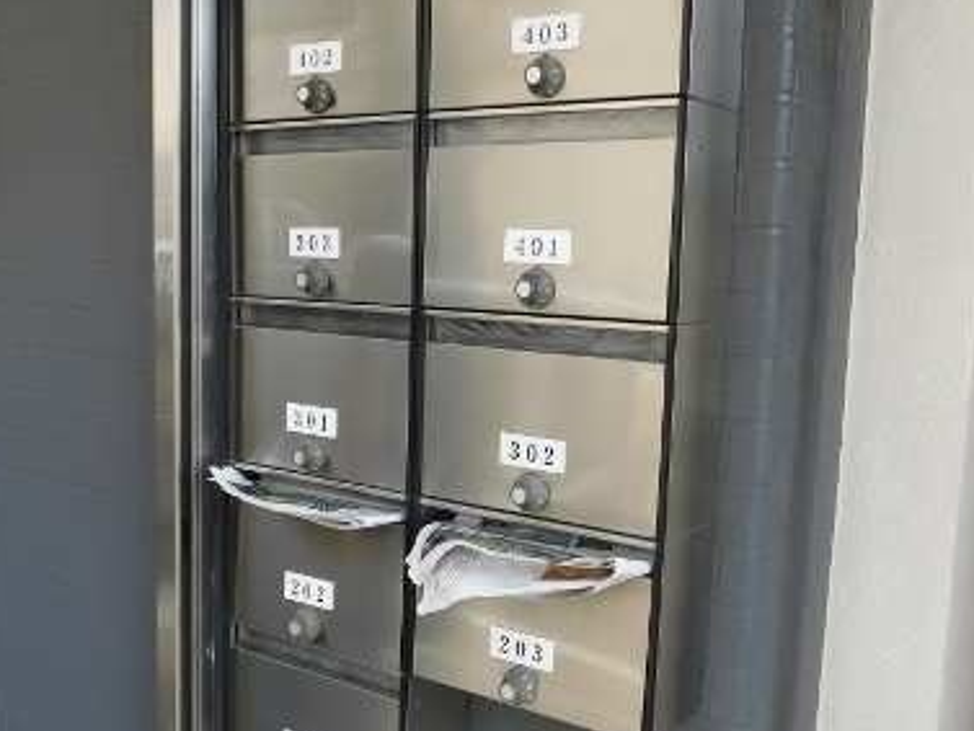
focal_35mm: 39
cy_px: 400
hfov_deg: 47.8
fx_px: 1098
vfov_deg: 36.8
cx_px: 462
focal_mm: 4
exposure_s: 1/250
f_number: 3
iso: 125
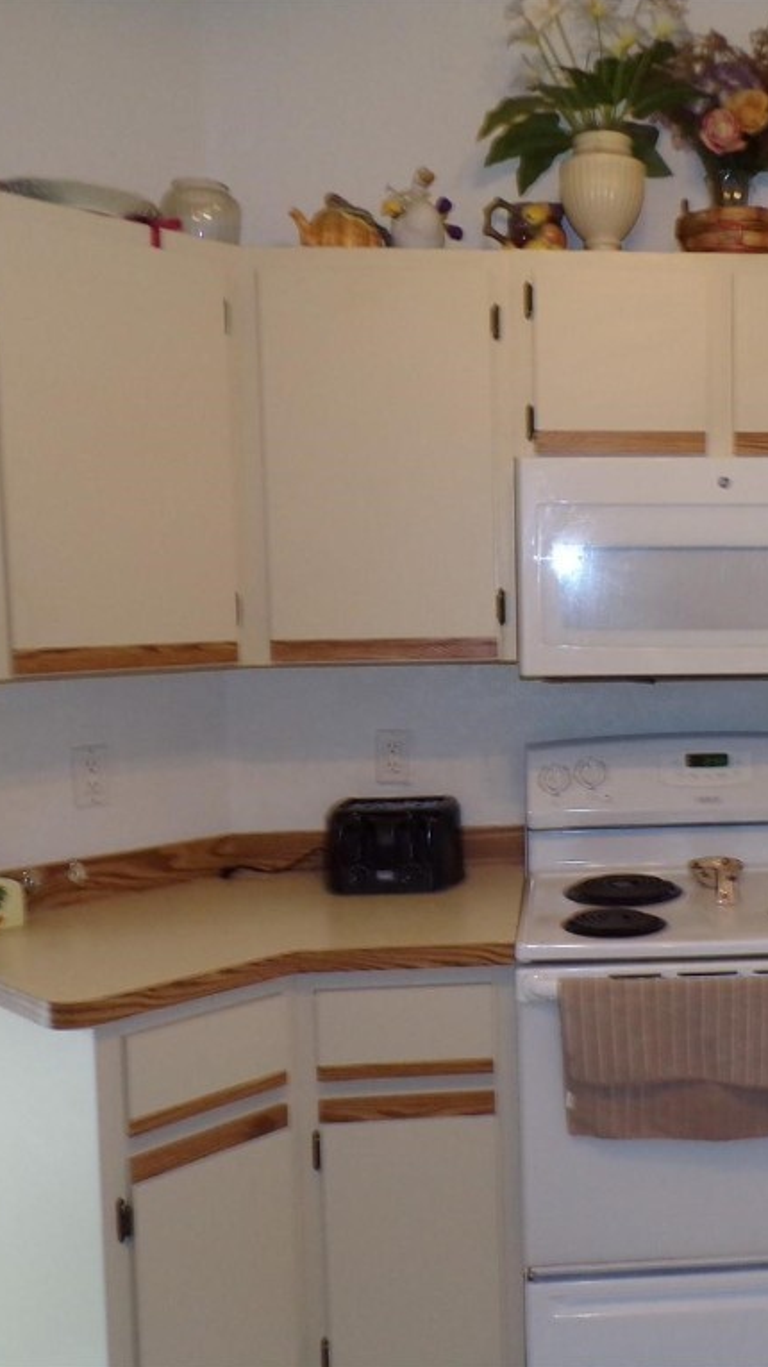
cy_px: 683
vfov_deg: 56.6
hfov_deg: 32.3
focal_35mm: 35
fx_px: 1268
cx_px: 663
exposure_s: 1/34
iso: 200
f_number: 3
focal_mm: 4.3
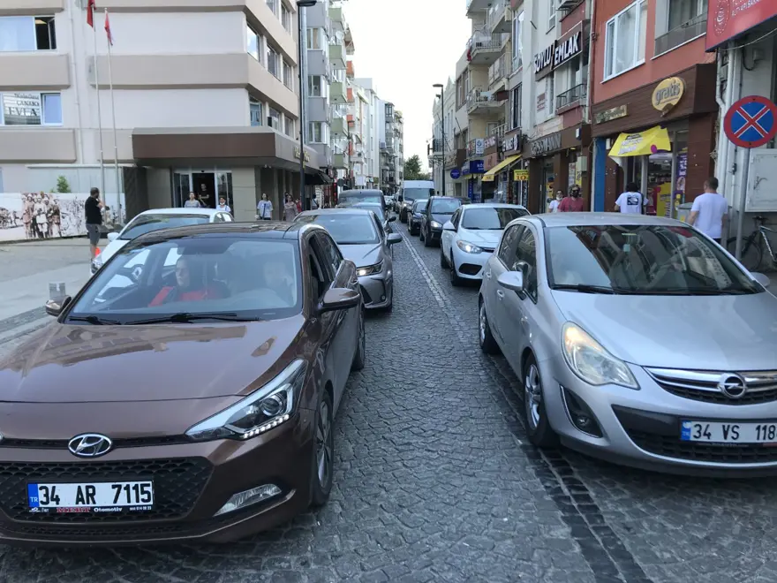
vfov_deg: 49.7
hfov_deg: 63.4
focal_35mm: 28
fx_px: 628
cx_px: 388
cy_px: 292
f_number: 1.8
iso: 20
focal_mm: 3.99
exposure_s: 1/547
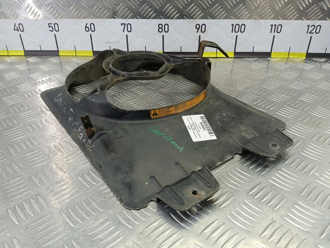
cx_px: 165
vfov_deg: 51.4
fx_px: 257
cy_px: 124
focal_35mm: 27
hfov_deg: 65.3
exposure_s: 1/50
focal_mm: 4.11
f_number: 1.6
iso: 169
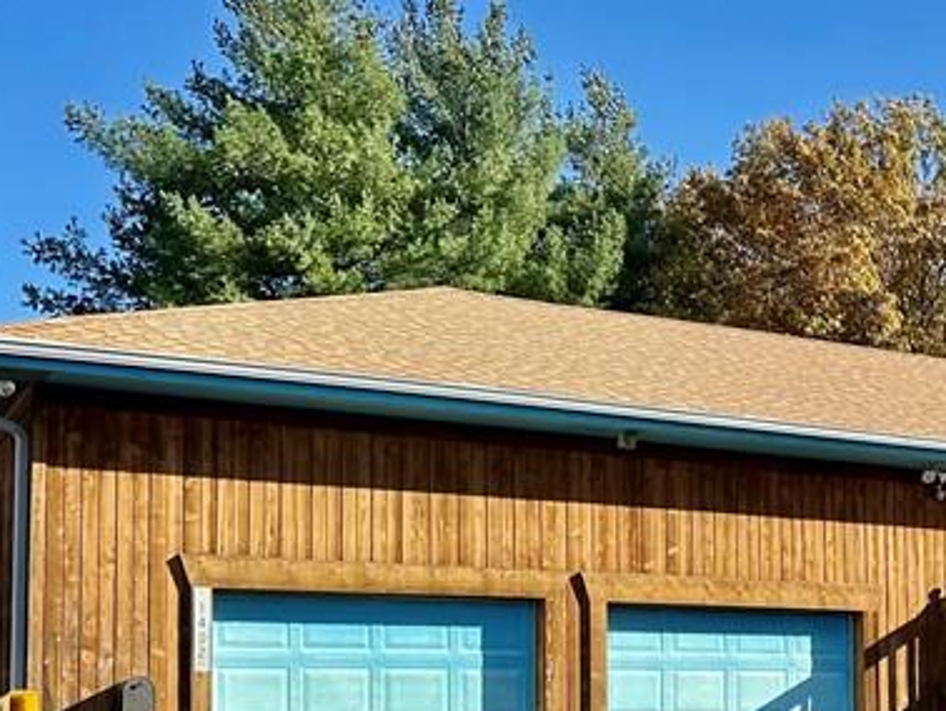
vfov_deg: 22.1
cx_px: 1106
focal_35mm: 65
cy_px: 621
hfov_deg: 26.7
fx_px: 1777
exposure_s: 1/2591
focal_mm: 6.86
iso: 80
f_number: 1.78
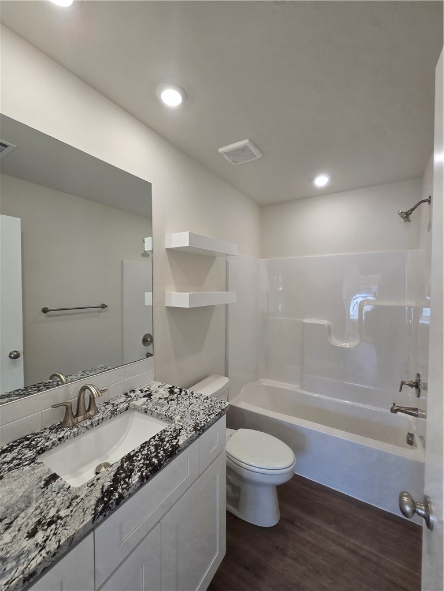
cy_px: 296
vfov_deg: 106.2
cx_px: 222
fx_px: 222
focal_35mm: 13
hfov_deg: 89.9
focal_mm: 2.2
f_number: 2.2
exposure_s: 1/60
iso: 50
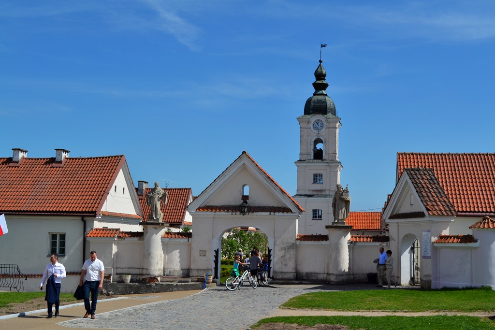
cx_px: 248
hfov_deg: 38.9
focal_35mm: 51
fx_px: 701
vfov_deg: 26.5
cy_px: 165
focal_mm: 34
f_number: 9
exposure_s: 1/320
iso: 100
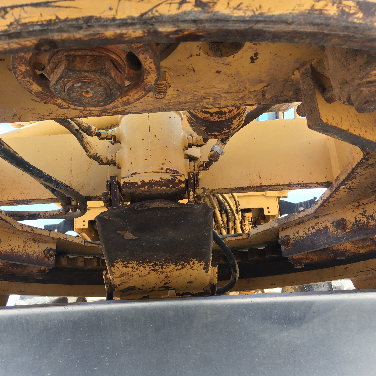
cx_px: 145
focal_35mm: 35
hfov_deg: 46.9
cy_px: 186
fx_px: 430
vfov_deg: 47.2
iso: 25
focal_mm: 4.15
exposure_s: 1/128
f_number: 2.2
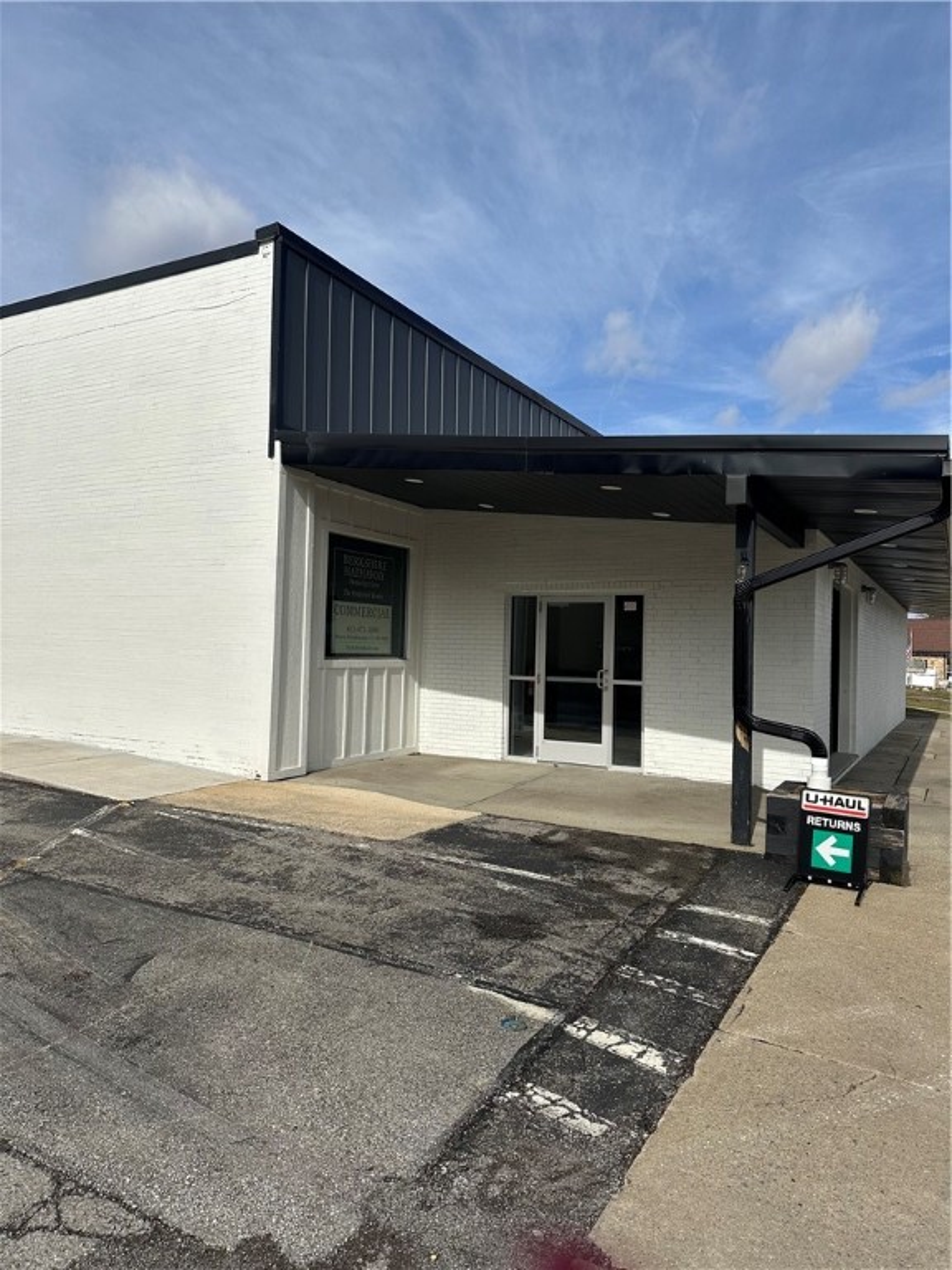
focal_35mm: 24
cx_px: 476
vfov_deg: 71.6
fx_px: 880
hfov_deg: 56.8
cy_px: 635
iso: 80
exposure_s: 1/8197
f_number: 1.78
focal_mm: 6.86
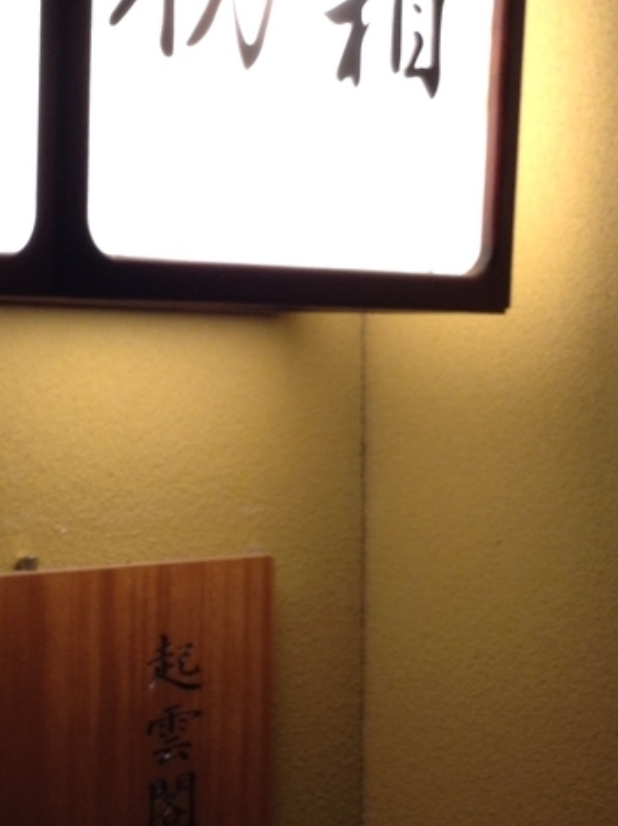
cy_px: 537
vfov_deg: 23.2
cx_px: 137
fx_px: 2004
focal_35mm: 84
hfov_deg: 17.4
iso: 40
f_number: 2.4
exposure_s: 1/24
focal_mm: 3.3
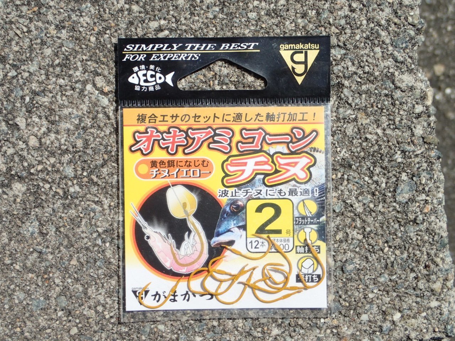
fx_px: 749
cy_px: 170
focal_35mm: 57
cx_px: 228
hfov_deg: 33.8
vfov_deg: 25.7
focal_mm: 10.29
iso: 100
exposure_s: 1/800
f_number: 5
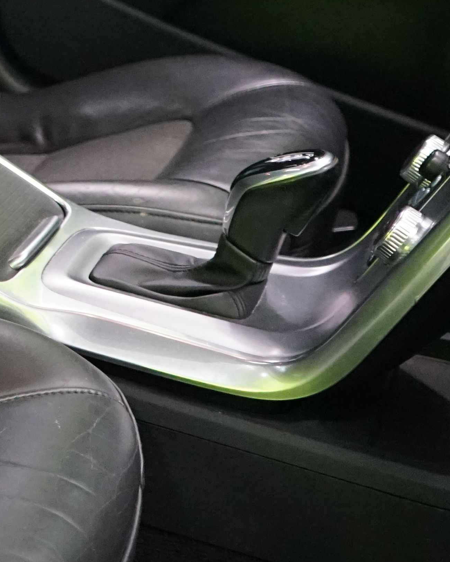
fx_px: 1615
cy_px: 108
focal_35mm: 97
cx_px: -277
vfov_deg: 19.5
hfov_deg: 14.5
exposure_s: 1/160
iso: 5000
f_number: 3.5
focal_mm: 28
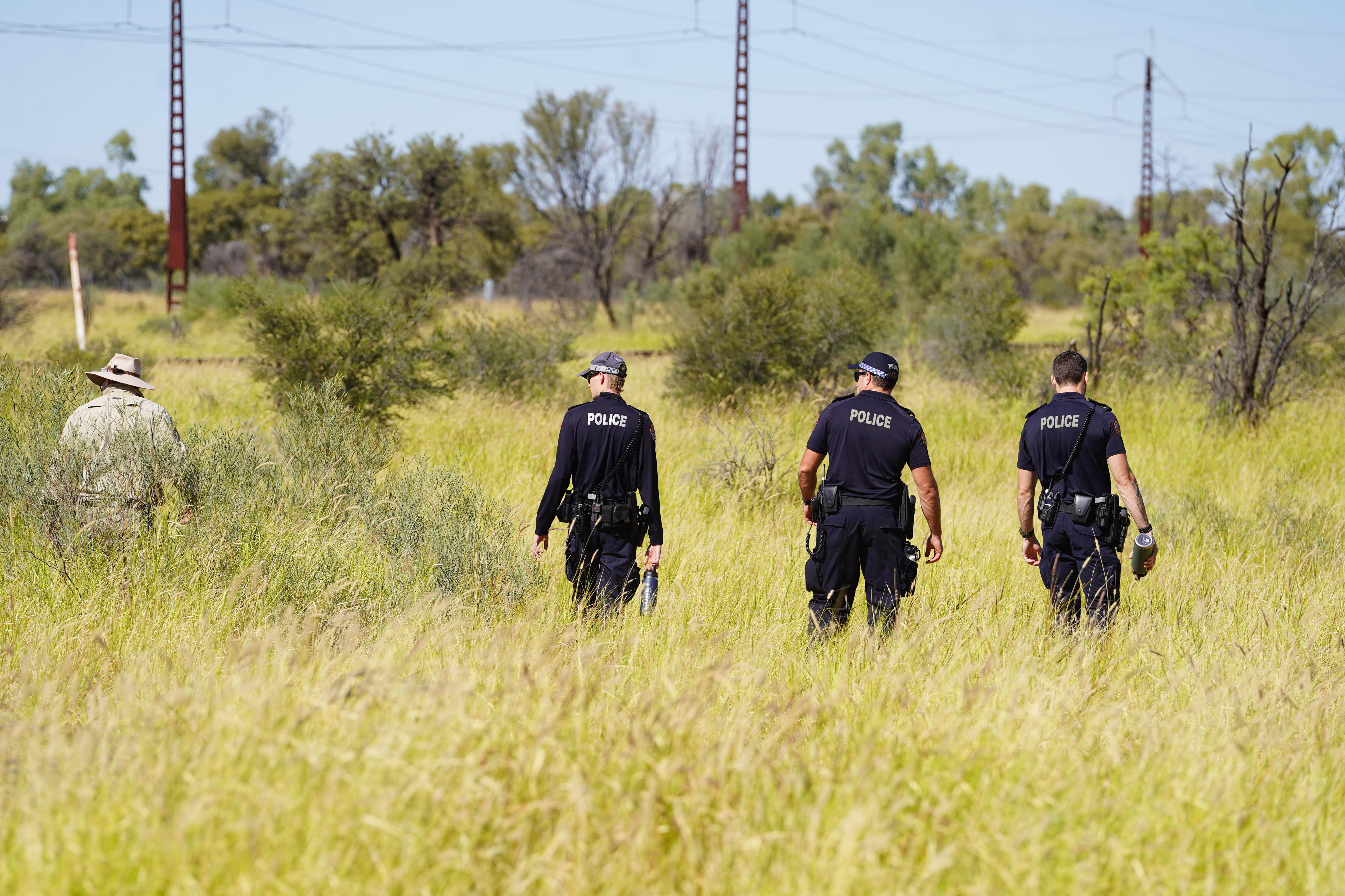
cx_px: 672
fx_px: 7471
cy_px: 448
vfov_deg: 6.9
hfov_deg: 10.3
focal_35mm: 200
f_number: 5
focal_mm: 200
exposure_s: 1/800
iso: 100
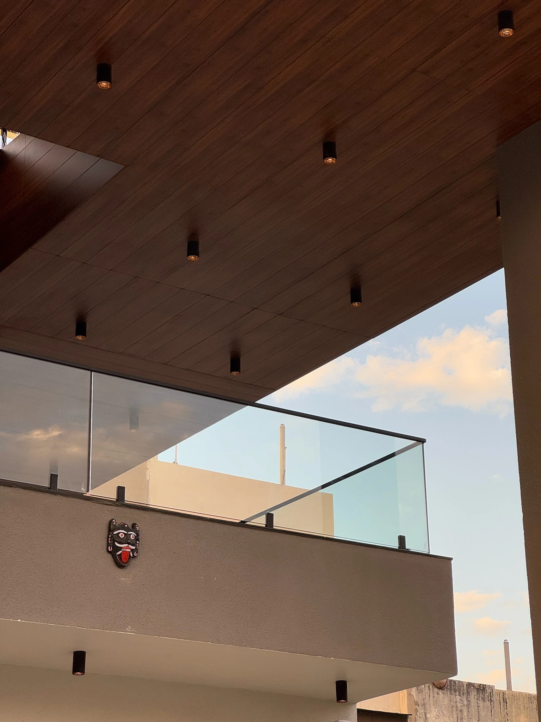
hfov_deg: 19.1
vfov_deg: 25.3
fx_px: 1605
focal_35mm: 77
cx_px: 270
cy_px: 361
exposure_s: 1/99
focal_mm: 9
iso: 32
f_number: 2.8
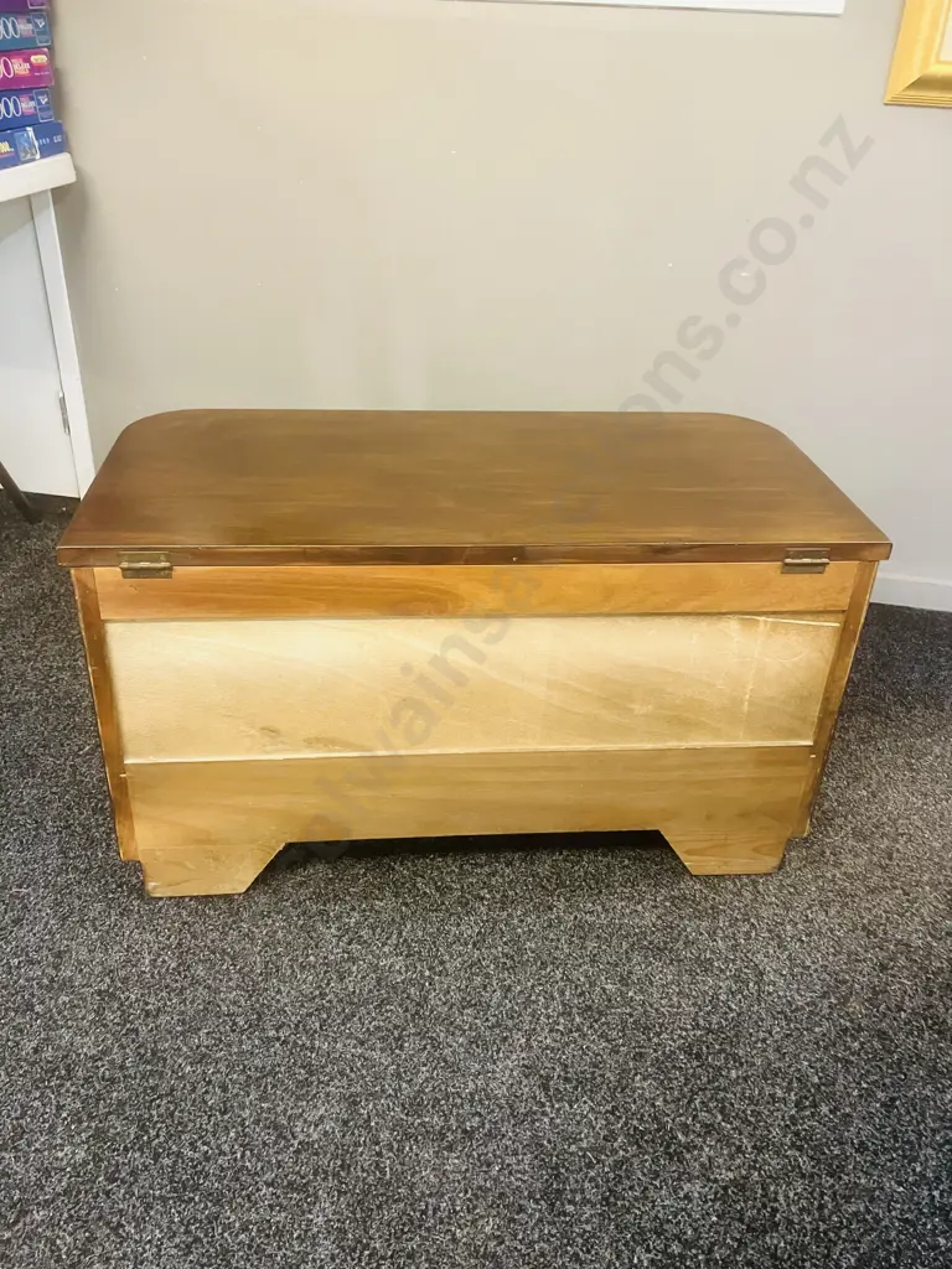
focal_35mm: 28
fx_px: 1027
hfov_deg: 49.7
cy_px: 634
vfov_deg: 63.4
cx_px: 476
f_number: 1.8
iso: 250
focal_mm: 3.99
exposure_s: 1/33
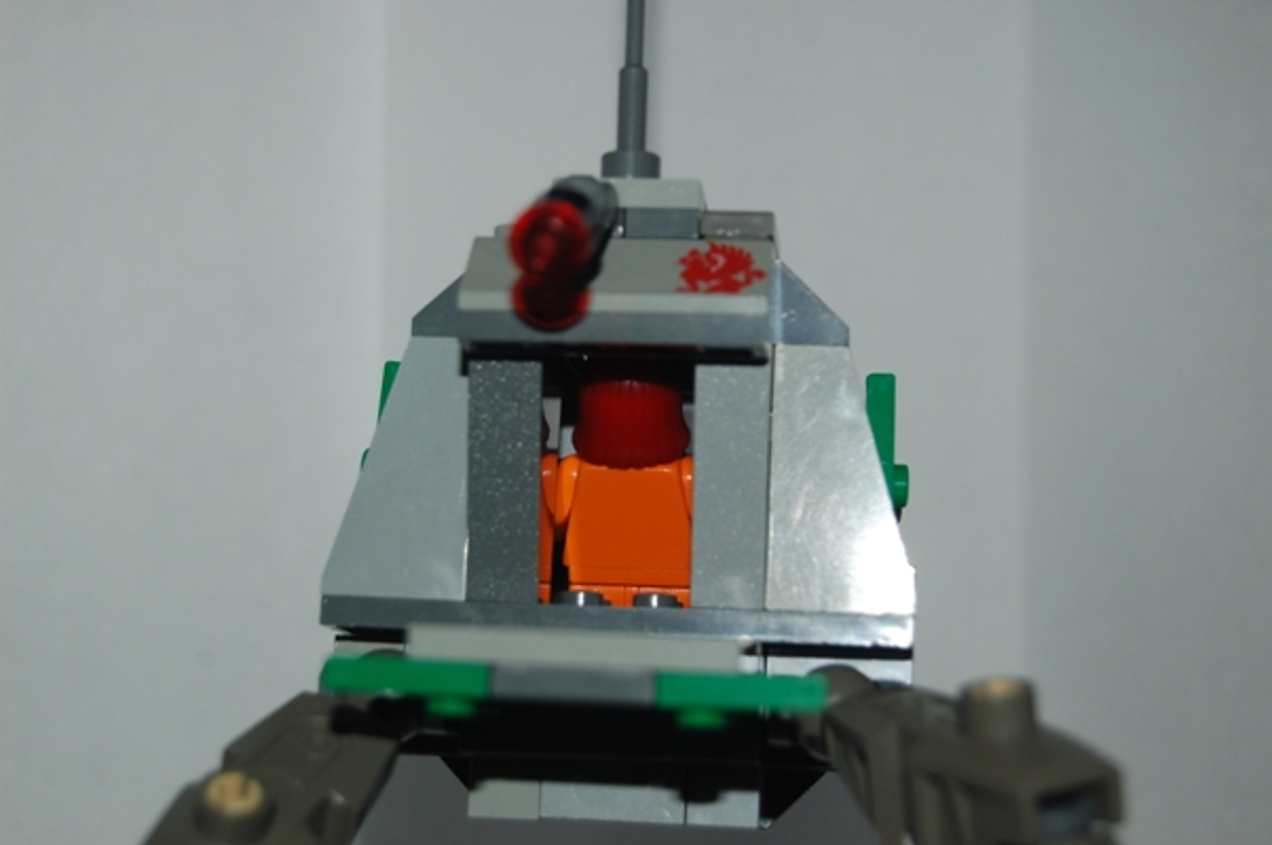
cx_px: 636
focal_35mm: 75
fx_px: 2647
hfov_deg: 27.0
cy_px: 422
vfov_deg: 18.1
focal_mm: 50
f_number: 5.6
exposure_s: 1/125
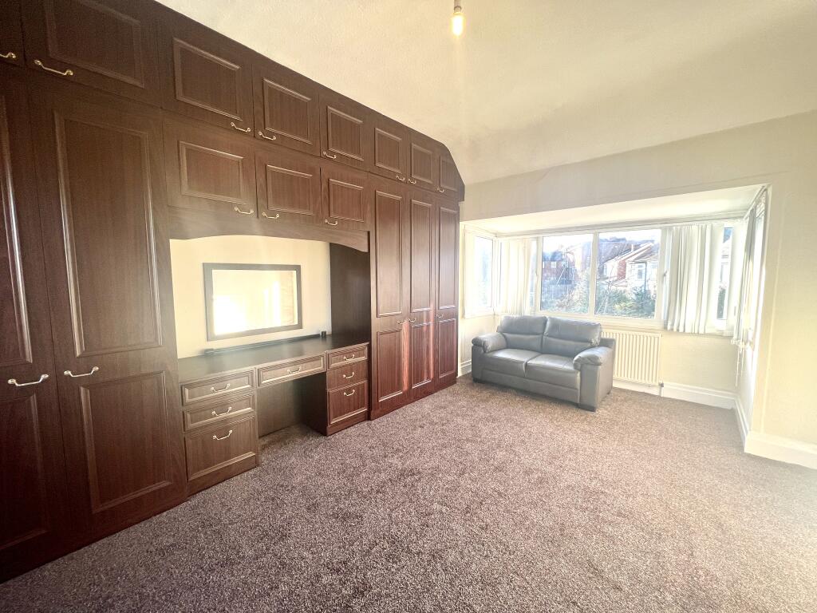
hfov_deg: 106.2
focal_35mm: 13
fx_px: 307
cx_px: 408
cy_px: 306
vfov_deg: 89.9
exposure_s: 1/99
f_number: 1.8
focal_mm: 1.57
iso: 50
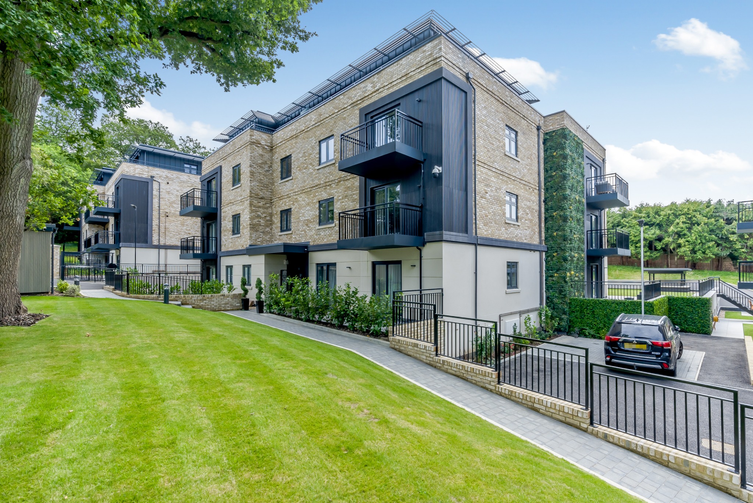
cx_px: 376
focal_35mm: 16
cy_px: 252
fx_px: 335
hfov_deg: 96.7
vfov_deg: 73.8
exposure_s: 1/50
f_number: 13
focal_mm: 16
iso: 200
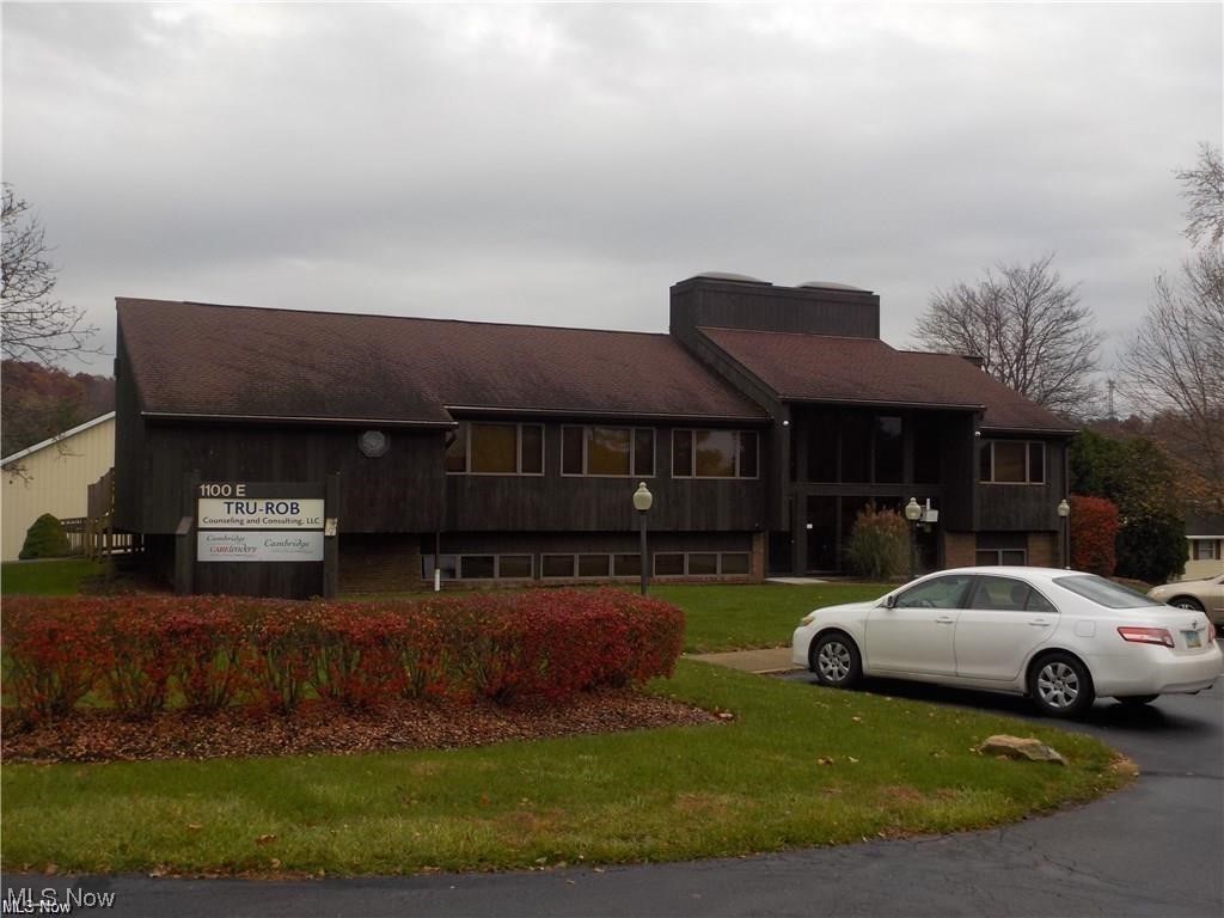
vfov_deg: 37.7
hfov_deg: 49.0
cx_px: 612
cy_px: 459
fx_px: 1344
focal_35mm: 38
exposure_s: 1/160
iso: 125
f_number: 3.7
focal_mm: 5.2
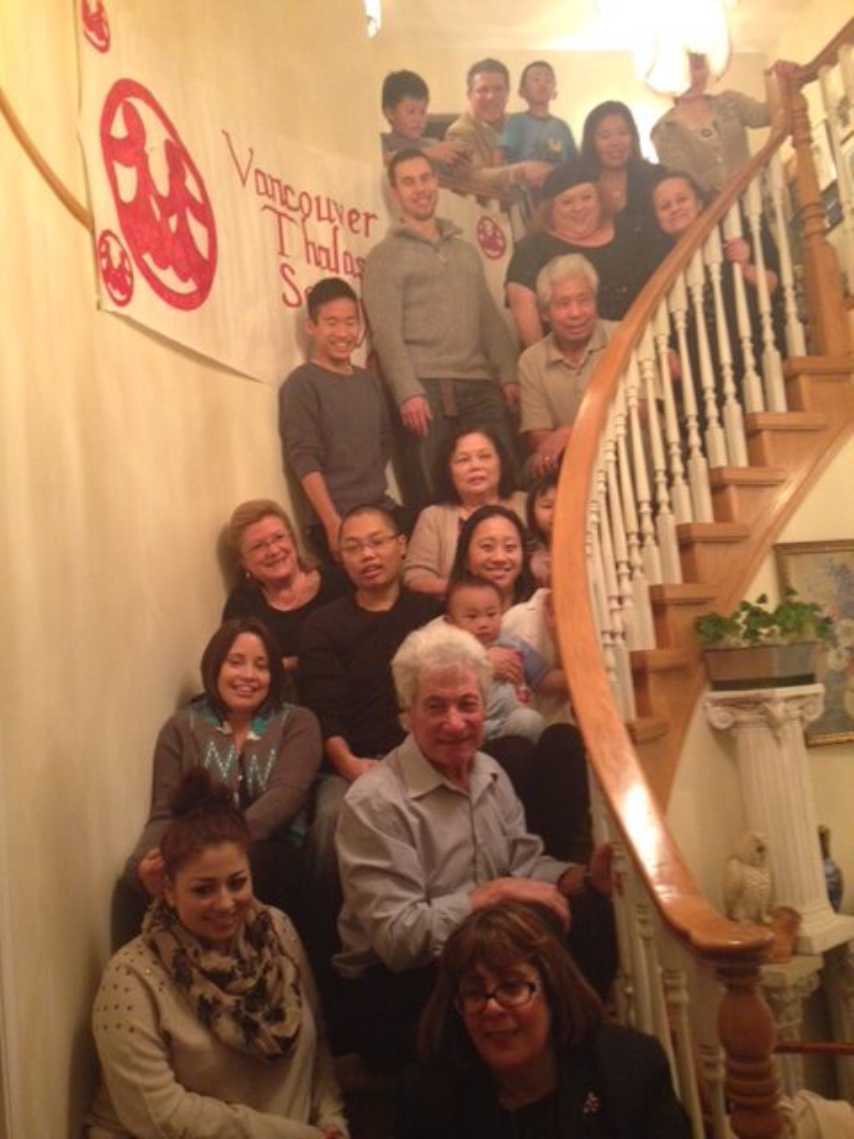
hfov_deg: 42.9
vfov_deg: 55.4
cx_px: 427
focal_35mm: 33
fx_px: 1086
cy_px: 570
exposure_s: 1/20
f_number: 2.4
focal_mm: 4.12
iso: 250
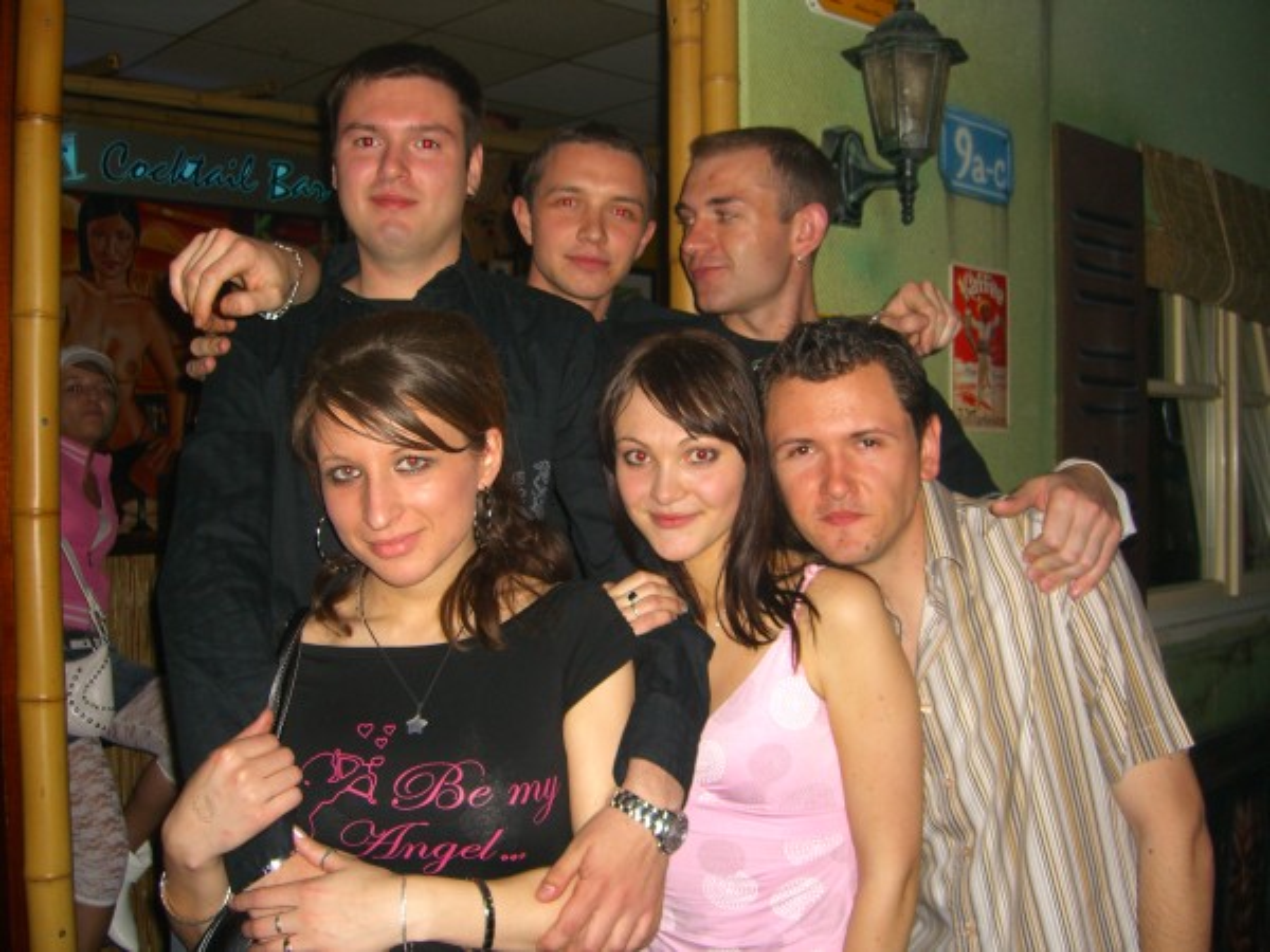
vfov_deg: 37.7
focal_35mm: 38
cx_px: 635
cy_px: 476
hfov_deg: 49.0
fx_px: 1394
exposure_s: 1/60
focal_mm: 7.9
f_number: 2.8
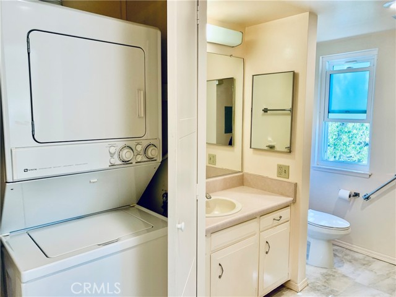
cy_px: 148
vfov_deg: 53.1
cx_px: 198
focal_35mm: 26
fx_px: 297
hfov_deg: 67.3
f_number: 1.8
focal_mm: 4.25
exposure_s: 1/60
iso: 50
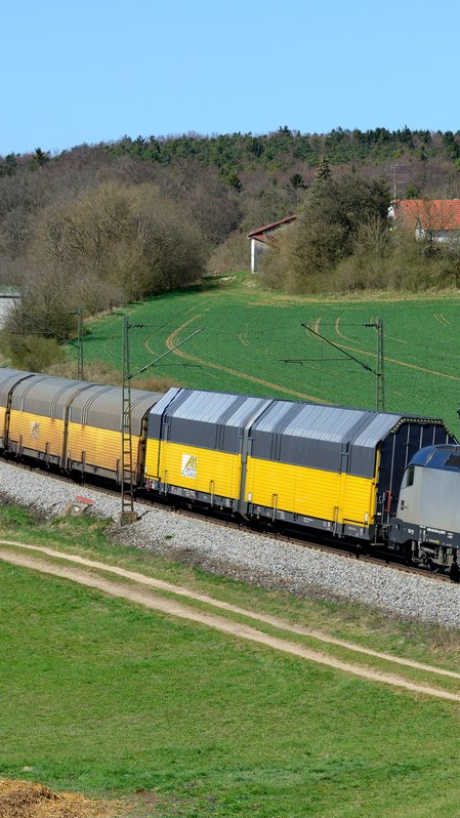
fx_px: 3144
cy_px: 409
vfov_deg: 14.8
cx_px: 307
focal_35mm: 145
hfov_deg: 8.4
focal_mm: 92
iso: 250
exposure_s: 1/1600
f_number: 6.3
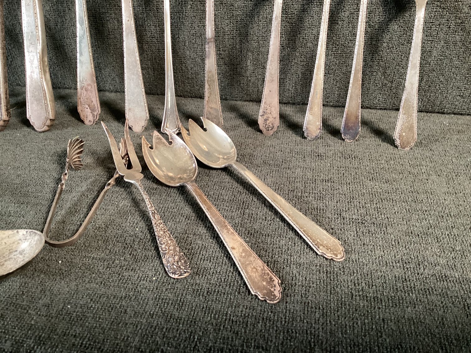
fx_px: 422
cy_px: 176
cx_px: 236
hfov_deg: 58.3
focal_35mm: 31
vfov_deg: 45.4
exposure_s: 1/60
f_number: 2.4
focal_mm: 3.3
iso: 320
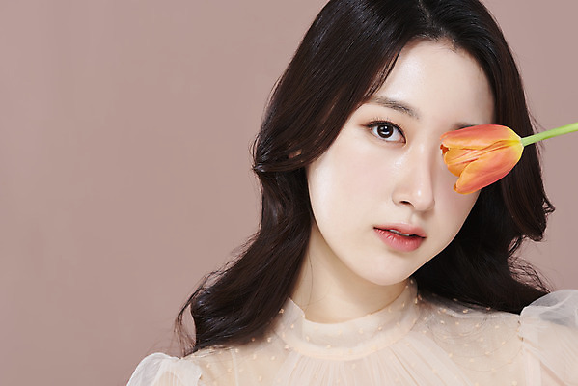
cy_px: 193
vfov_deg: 13.1
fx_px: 1687
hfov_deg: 19.4
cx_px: 289
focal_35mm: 105
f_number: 11
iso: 64
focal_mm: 105
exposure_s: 1/125
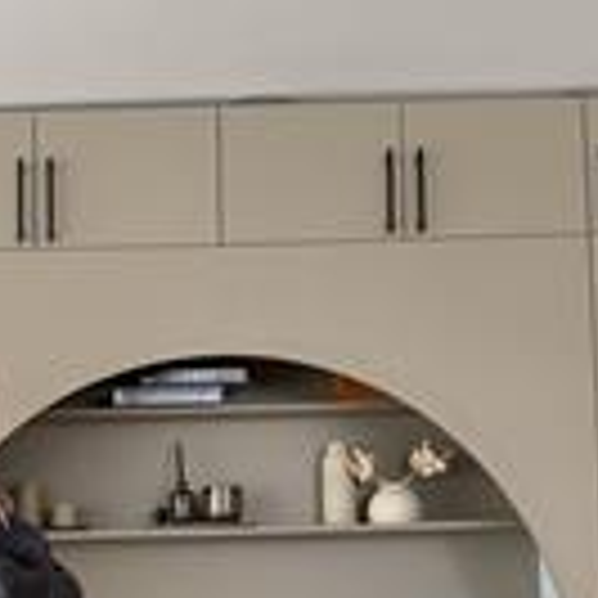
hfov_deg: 24.5
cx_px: -45
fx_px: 1290
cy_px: 780
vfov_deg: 23.1
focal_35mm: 66
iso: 250
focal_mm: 6.76
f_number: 1.78
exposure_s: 1/60
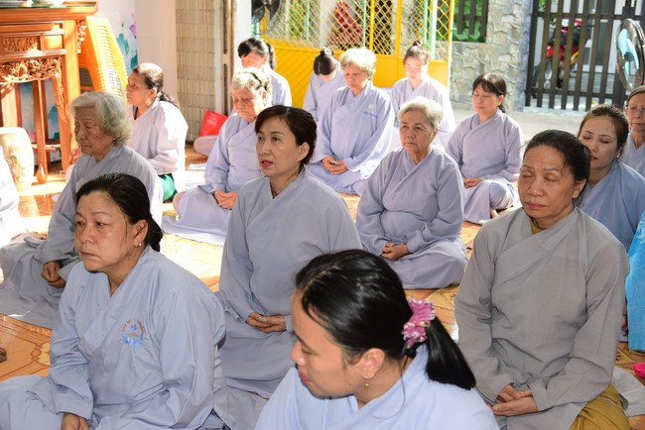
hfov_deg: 44.5
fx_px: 789
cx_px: 322
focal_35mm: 44
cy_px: 215
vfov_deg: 30.5
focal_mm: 44
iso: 400
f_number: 5
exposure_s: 1/80
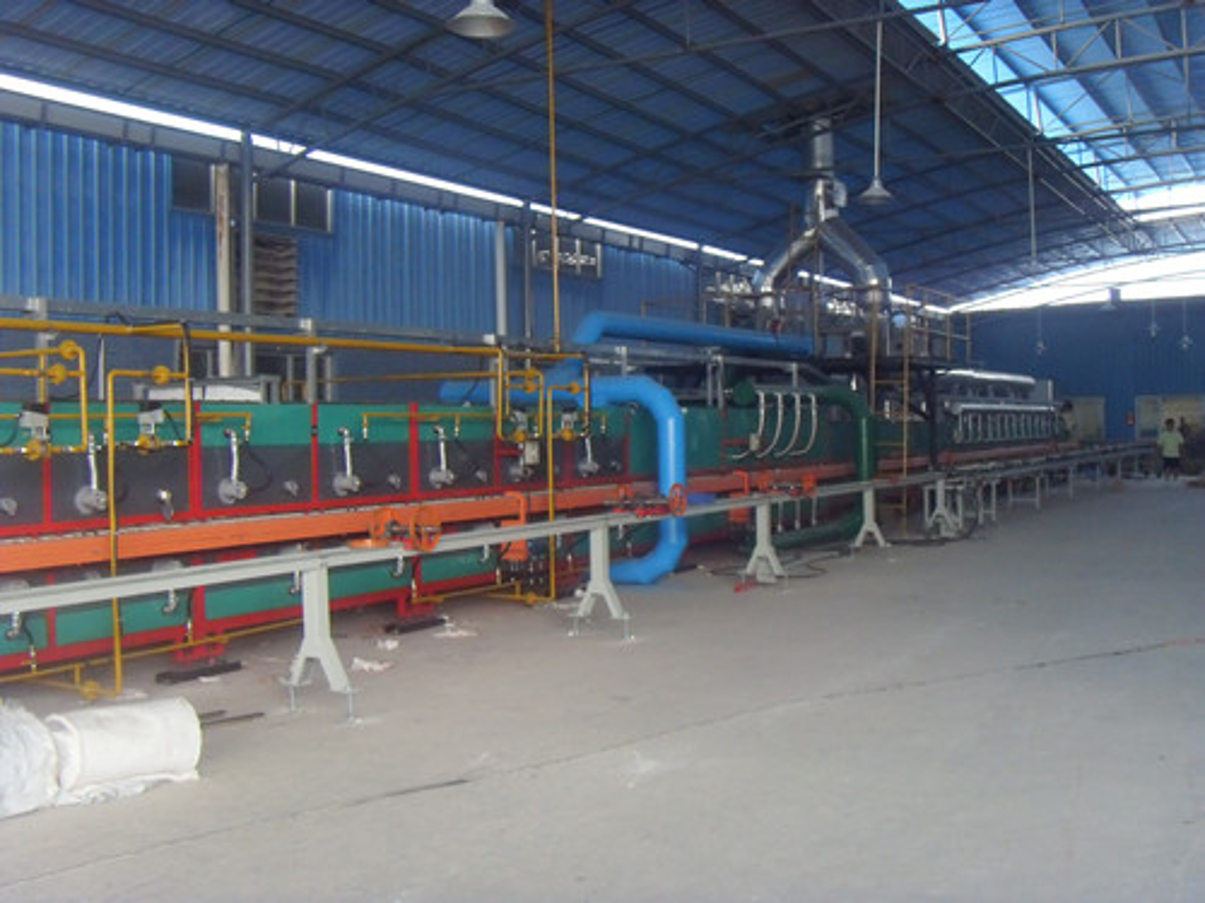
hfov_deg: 47.9
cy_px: 452
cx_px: 602
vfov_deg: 36.8
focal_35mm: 39
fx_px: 1358
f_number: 3.5
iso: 400
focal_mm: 6.6
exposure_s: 1/45
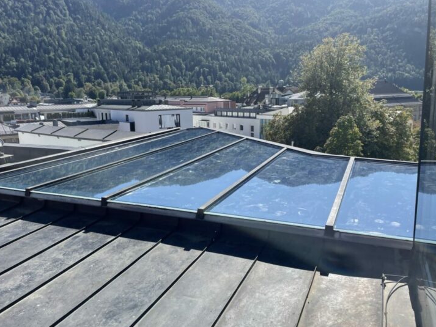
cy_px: 153
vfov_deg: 49.7
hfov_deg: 63.4
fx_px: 353
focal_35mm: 28
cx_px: 210
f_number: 1.6
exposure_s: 1/2681
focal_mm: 4.2
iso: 32
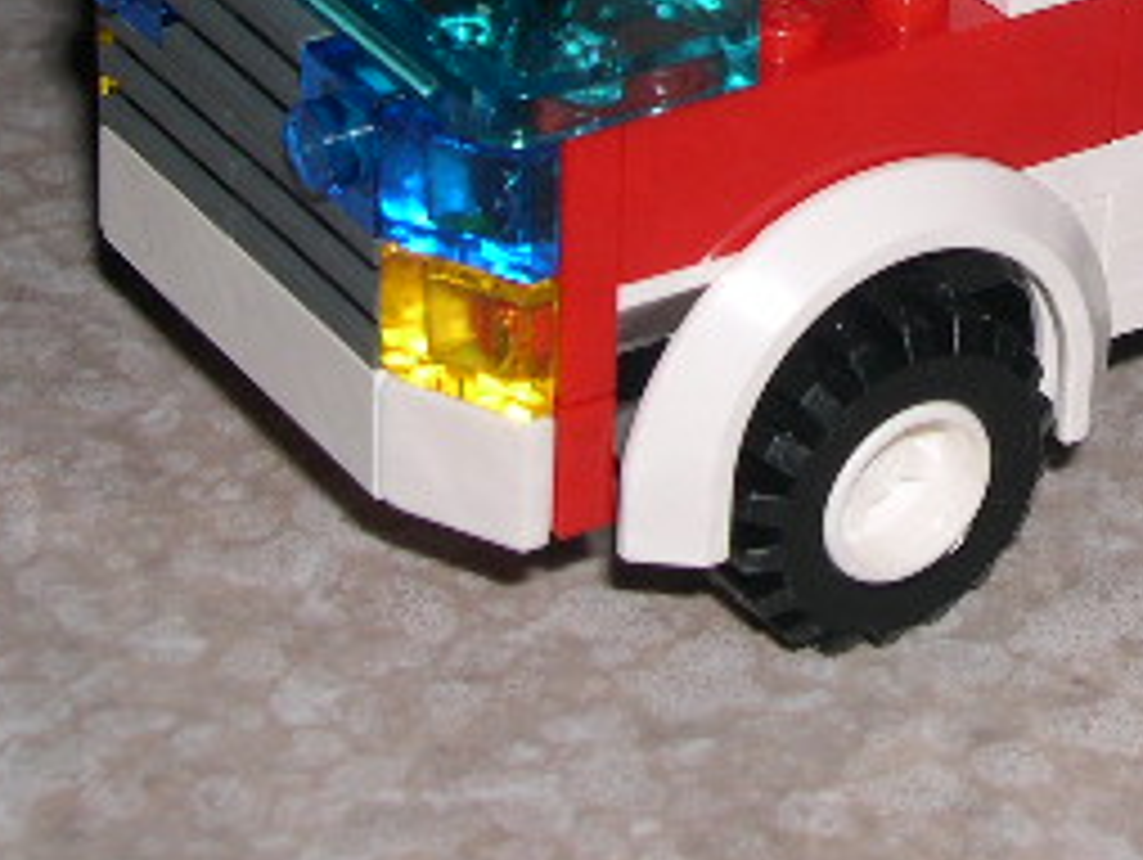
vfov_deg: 11.1
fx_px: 4330
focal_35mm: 131
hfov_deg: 14.8
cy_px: -203
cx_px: 1084
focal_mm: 11.1
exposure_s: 1/60
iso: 100
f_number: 8.8
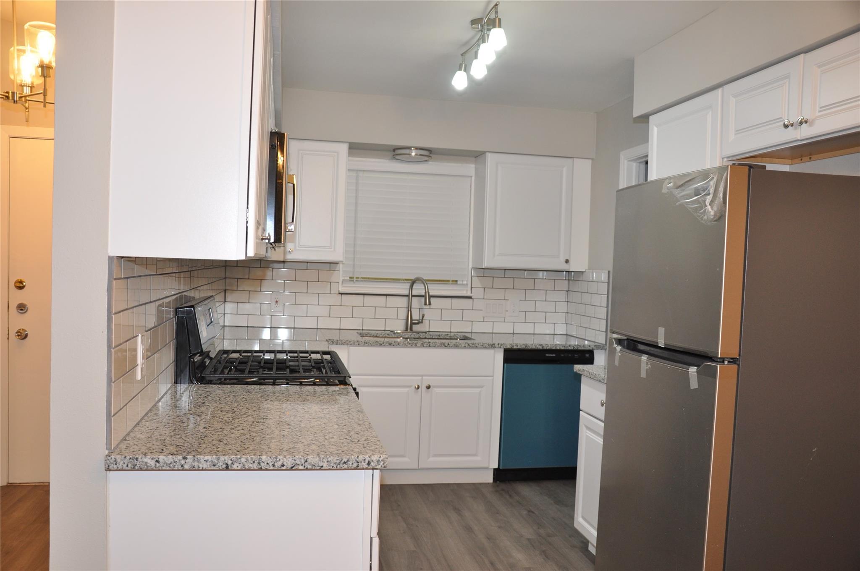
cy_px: 286
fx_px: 752
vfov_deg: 41.6
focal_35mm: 32
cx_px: 430
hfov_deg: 59.6
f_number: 4
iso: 400
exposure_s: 1/60
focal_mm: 21
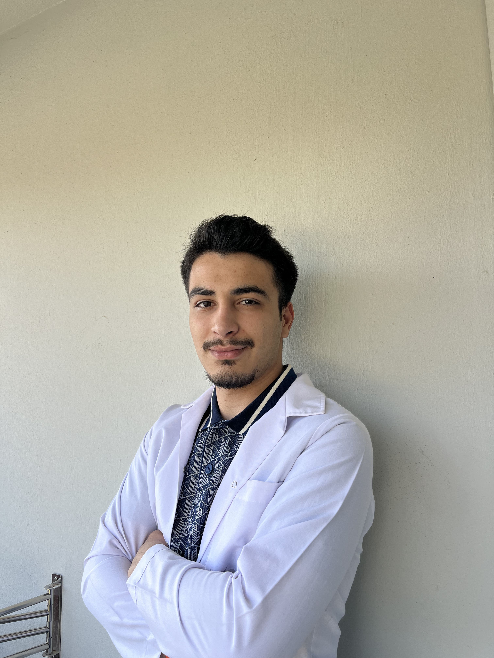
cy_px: 329
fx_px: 495
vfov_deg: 67.3
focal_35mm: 26
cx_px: 247
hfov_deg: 53.1
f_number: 1.6
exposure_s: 1/445
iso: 50
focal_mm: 5.1
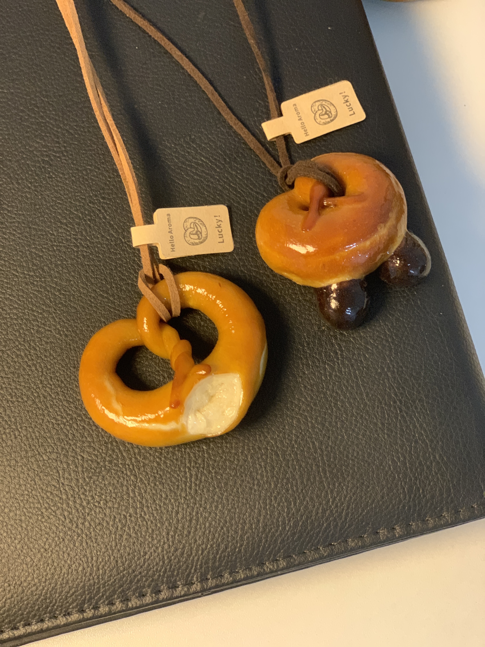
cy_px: 324
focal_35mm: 52
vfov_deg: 36.8
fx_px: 971
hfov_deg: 28.0
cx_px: 242
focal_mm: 6
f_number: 2.4
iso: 400
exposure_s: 1/42
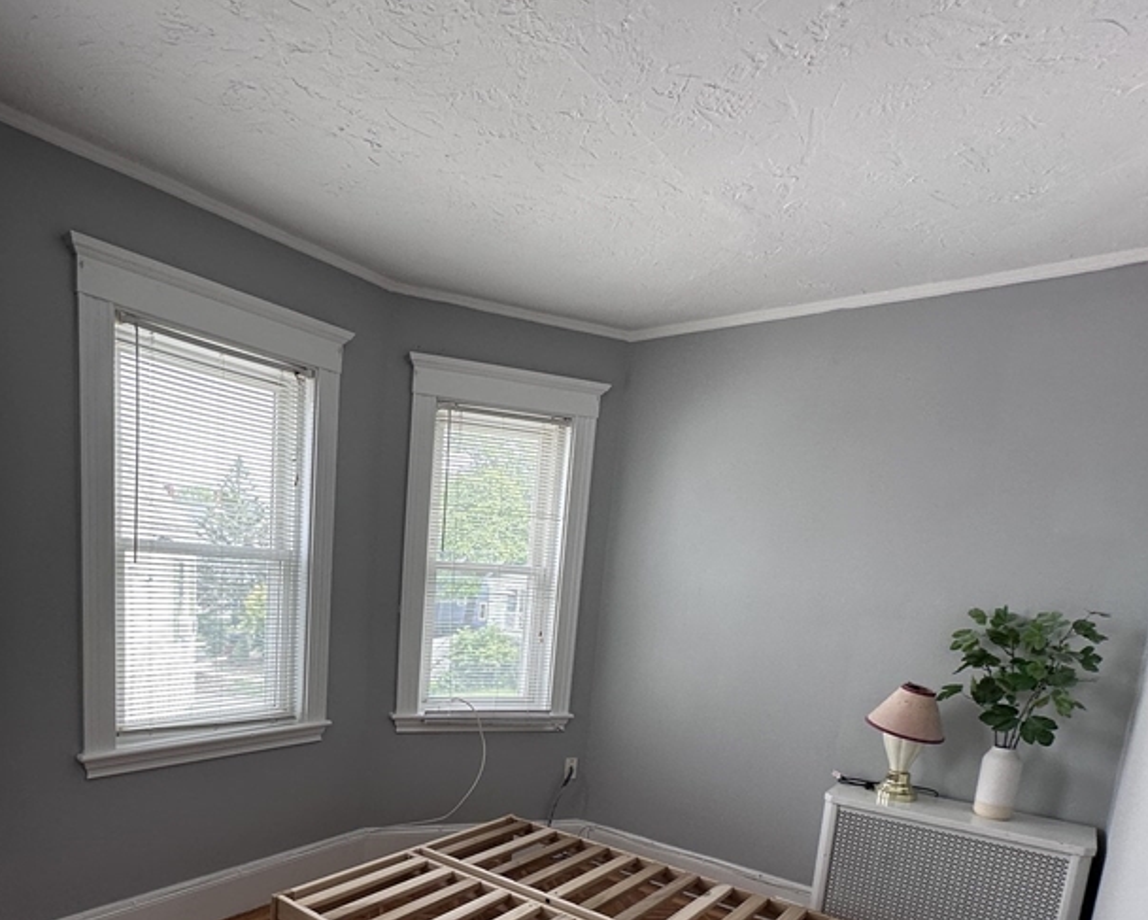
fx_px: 782
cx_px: 395
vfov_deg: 57.4
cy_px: 705
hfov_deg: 70.7
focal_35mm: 23
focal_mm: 2.22
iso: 50
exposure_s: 1/99
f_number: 2.2
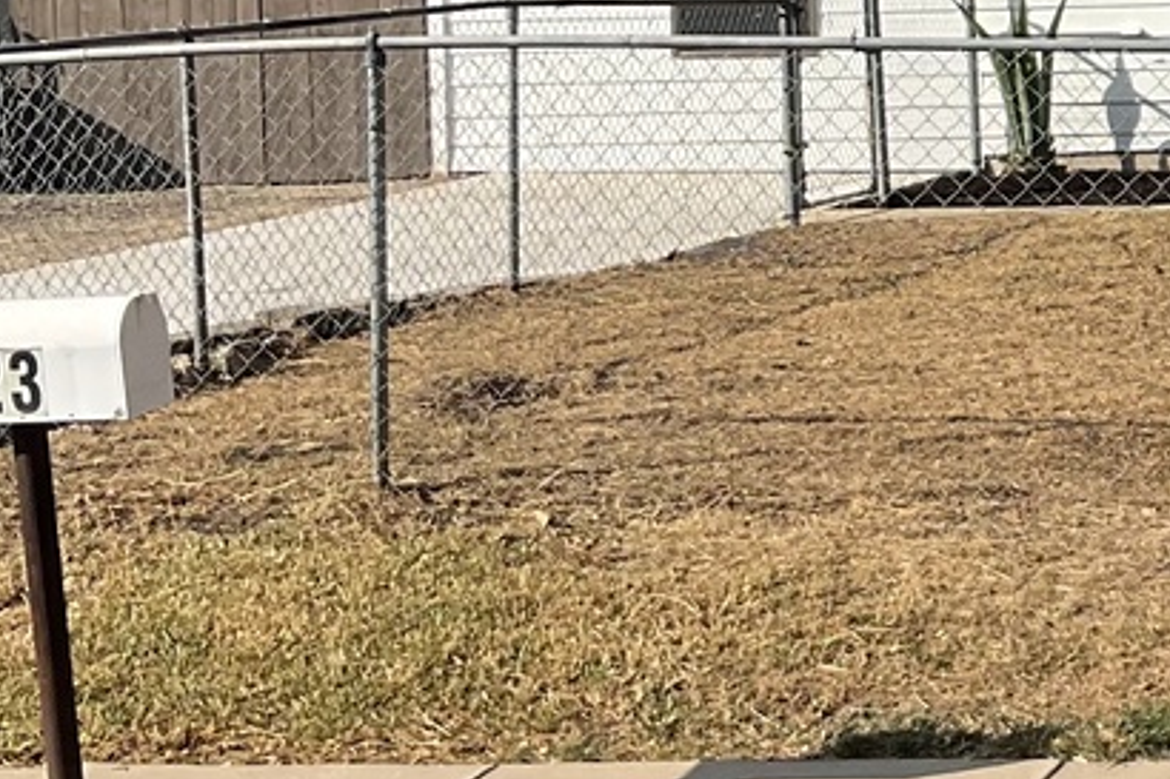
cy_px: 117
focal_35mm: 106
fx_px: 3443
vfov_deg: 12.8
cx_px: 1632
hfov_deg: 17.7
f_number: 1.8
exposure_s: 1/2801
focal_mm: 3
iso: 16
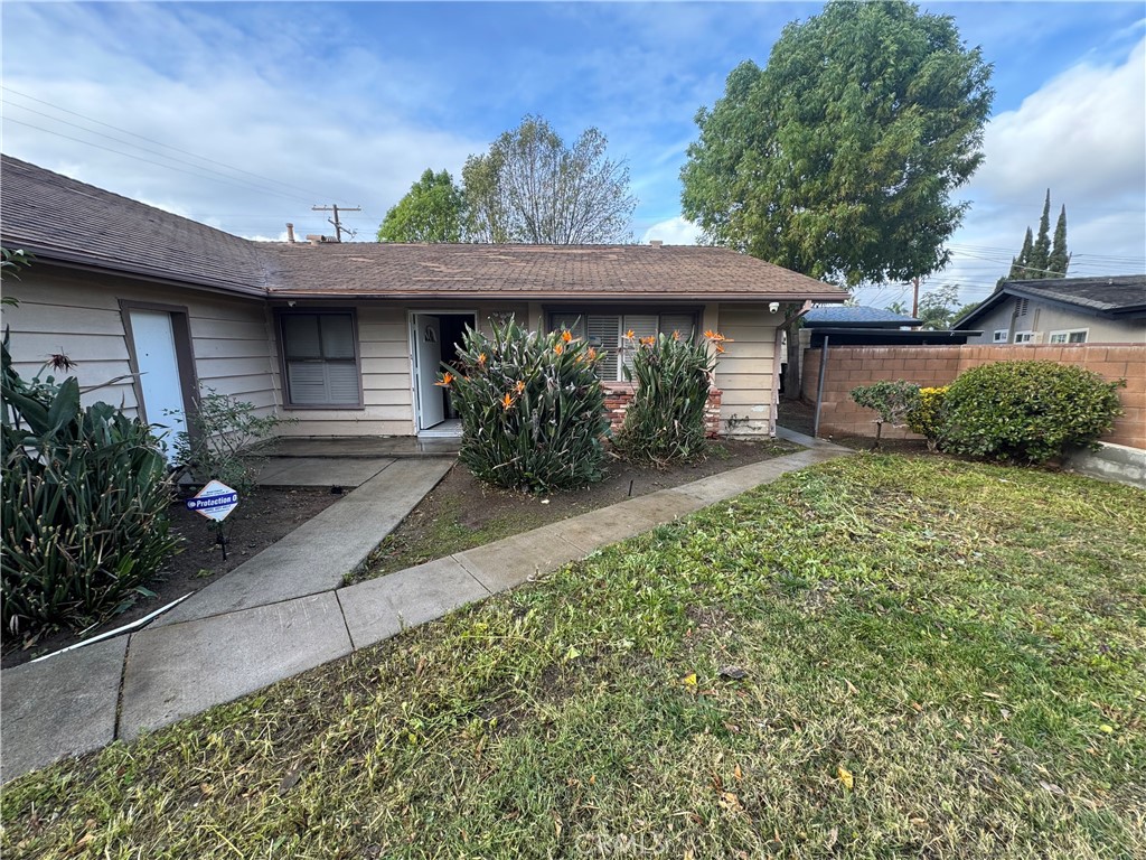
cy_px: 430
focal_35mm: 14
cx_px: 573
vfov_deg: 85.7
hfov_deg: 102.1
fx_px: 463
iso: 40
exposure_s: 1/107
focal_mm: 2.22
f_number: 2.2
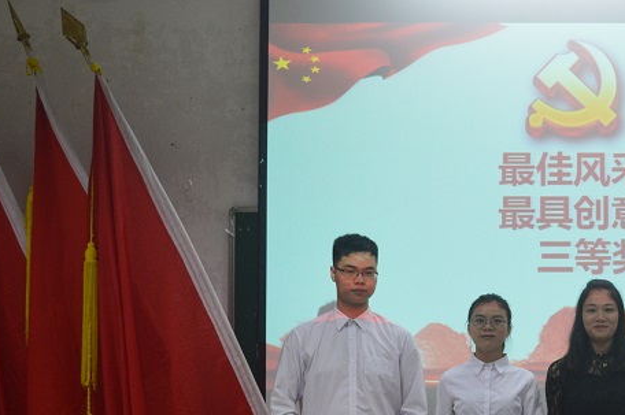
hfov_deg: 27.7
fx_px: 1231
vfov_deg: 18.9
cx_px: 533
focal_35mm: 71
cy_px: 364
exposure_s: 1/60
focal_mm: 24
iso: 800
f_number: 4.5
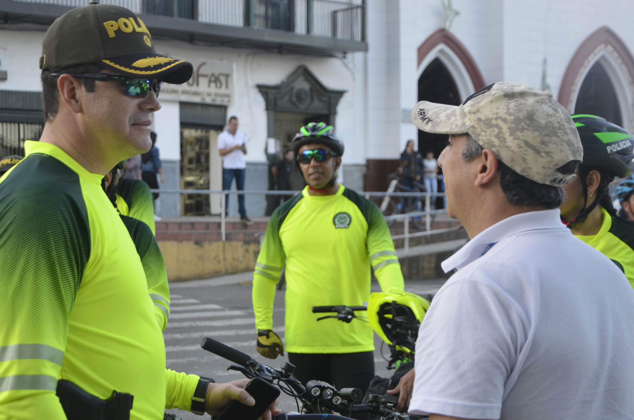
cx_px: 277
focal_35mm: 75
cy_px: 238
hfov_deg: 27.0
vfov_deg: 18.1
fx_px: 1318
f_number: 5.6
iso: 400
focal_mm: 42
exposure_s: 1/125
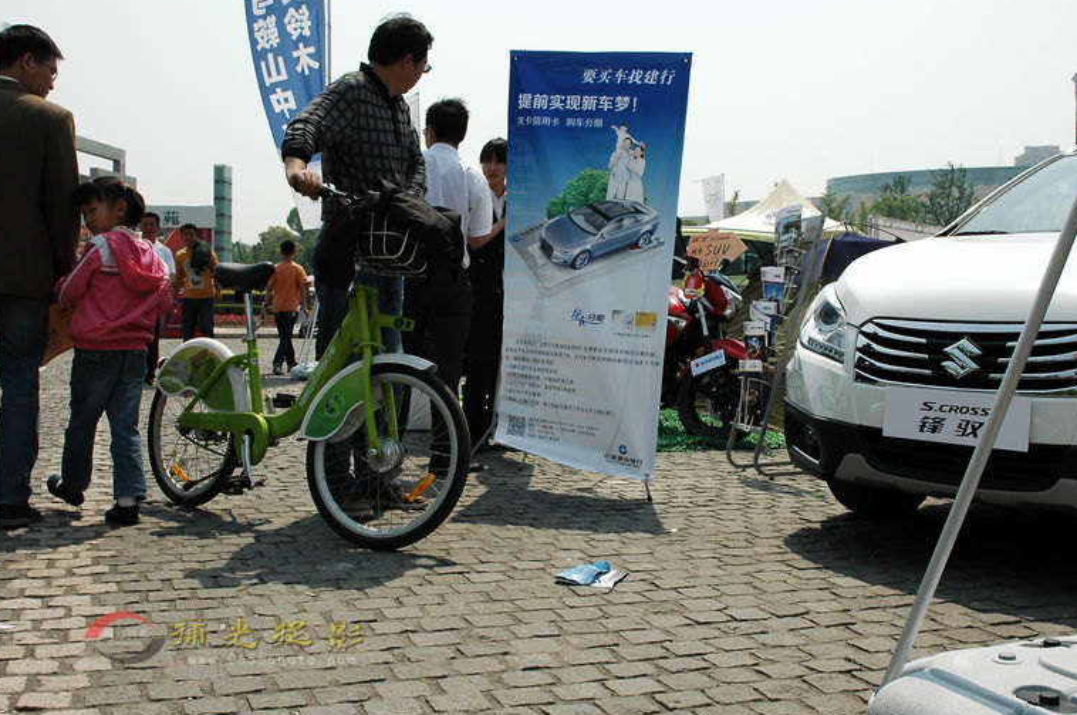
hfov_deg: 50.8
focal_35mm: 38
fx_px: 1135
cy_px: 346
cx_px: 550
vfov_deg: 34.9
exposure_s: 1/640
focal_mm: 24
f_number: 8
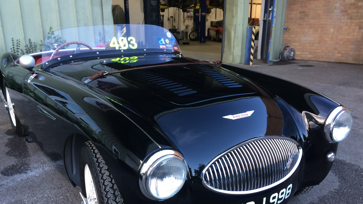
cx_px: 182
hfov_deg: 58.0
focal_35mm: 34
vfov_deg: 34.3
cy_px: 140
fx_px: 327
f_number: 2.2
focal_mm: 4.15
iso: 32
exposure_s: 1/33
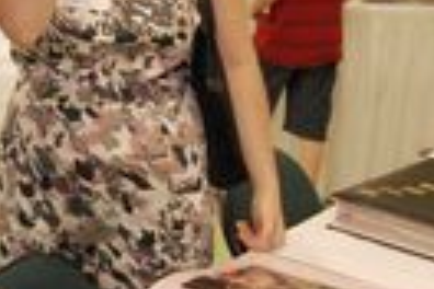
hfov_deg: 19.3
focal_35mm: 105
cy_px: 135
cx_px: 72
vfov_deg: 13.1
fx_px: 1260
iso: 1600
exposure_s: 1/25
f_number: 5.6
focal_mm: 23
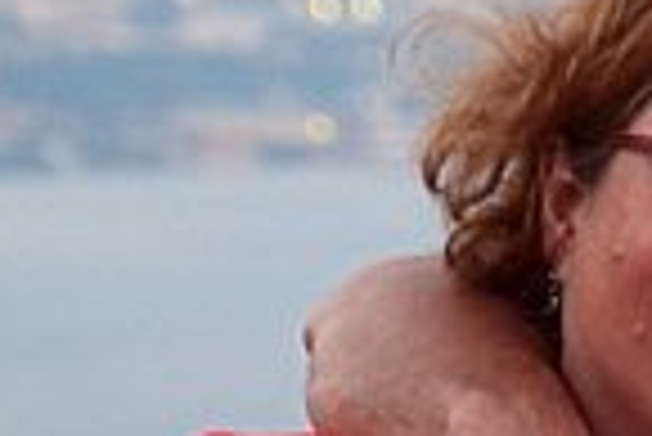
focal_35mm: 744
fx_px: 13488
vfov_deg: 1.9
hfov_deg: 2.8
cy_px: 566
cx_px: 1241
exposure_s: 1/30
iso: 1600
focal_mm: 90
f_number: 7.1
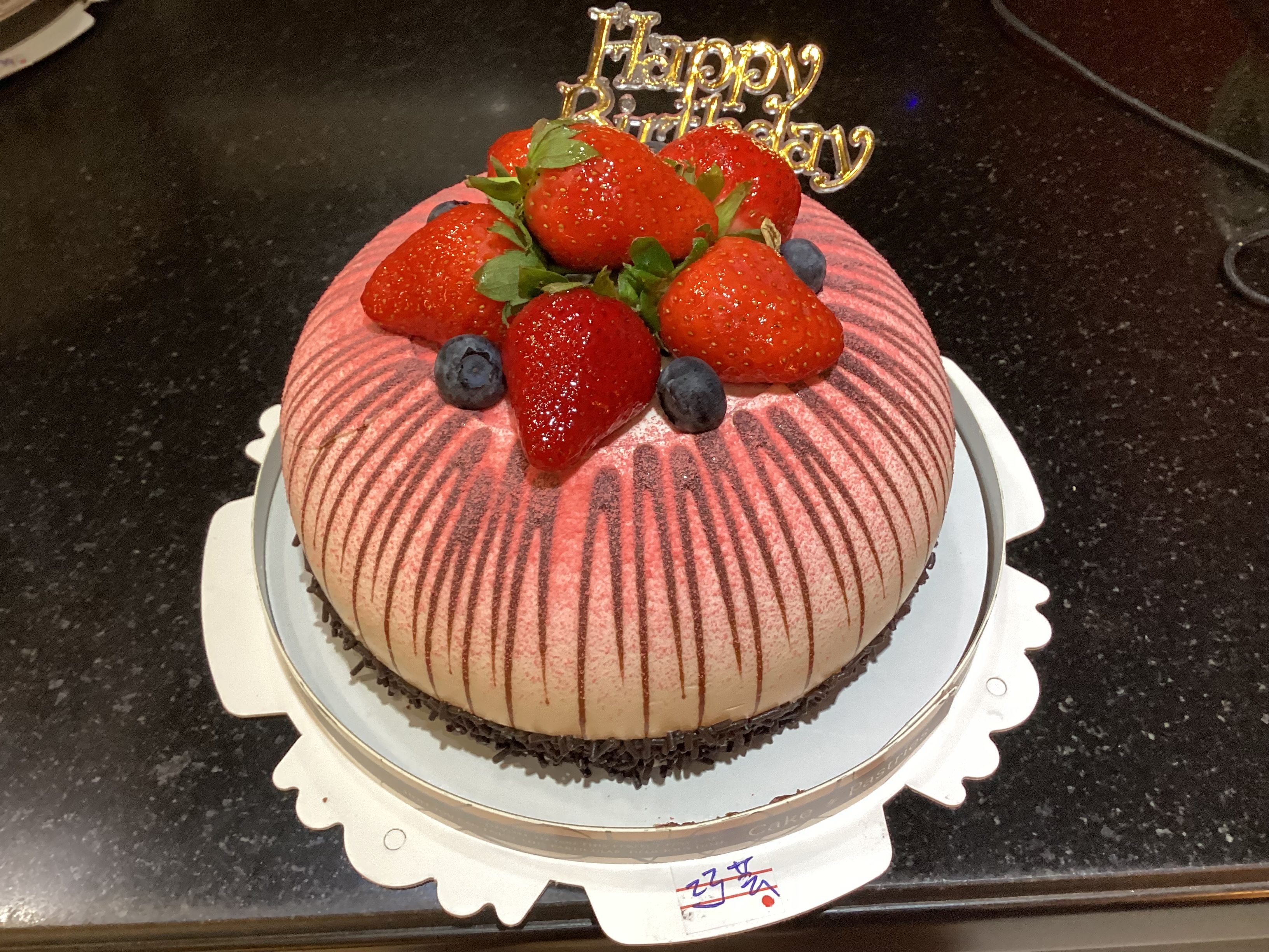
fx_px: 1136
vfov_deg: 45.4
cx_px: 634
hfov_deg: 58.4
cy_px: 476
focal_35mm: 31
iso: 160
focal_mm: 3.3
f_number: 2.4
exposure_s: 1/60
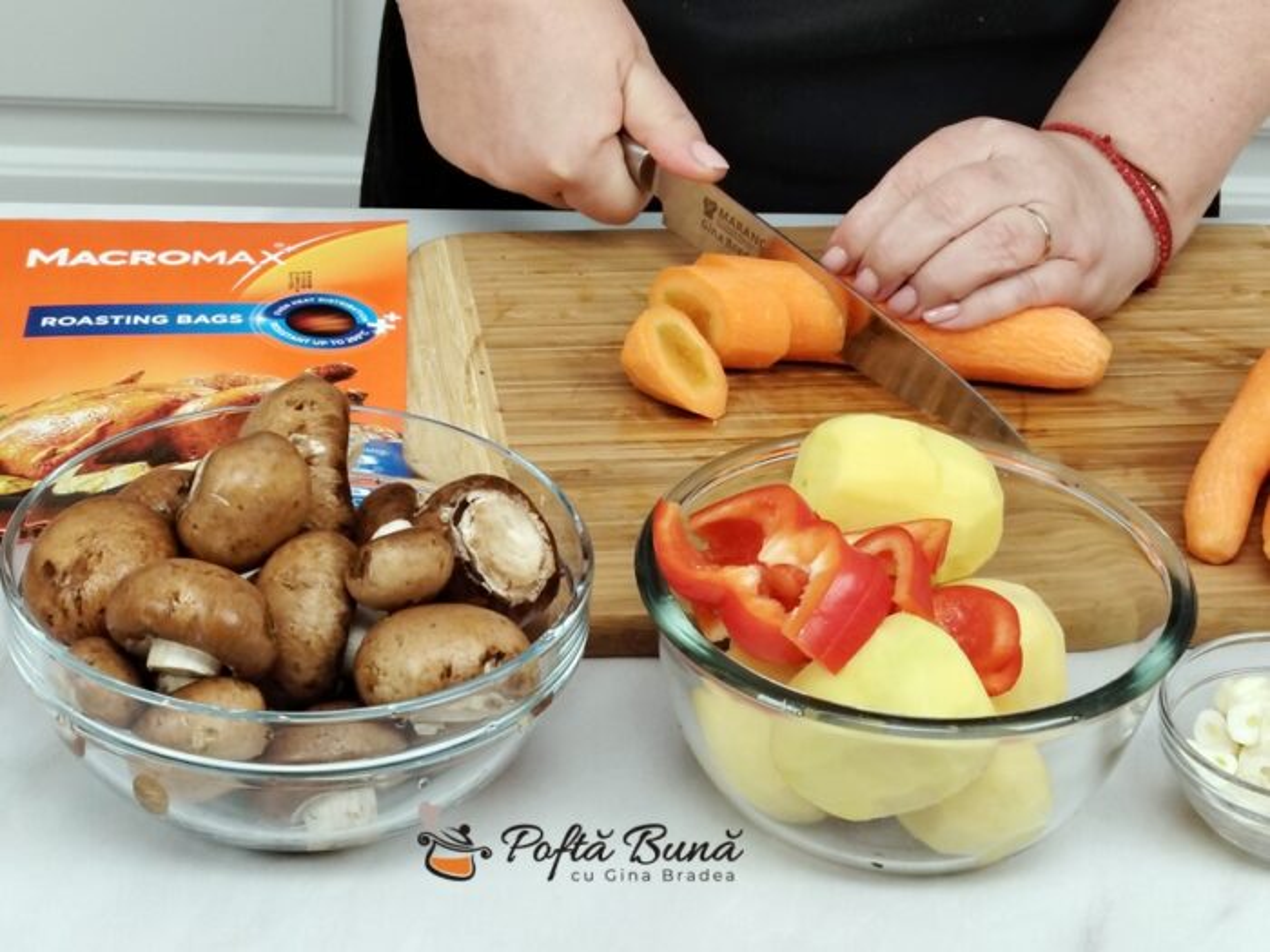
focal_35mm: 88
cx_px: 635
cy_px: 476
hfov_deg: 22.3
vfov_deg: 16.8
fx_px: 3229
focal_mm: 5.25
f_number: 1.75
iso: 484
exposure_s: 1/50
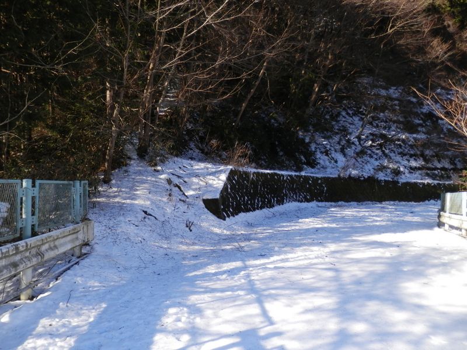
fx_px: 337
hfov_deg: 69.4
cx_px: 234
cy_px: 175
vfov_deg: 54.9
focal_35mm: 25
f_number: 3
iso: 80
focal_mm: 4.5
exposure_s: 1/500
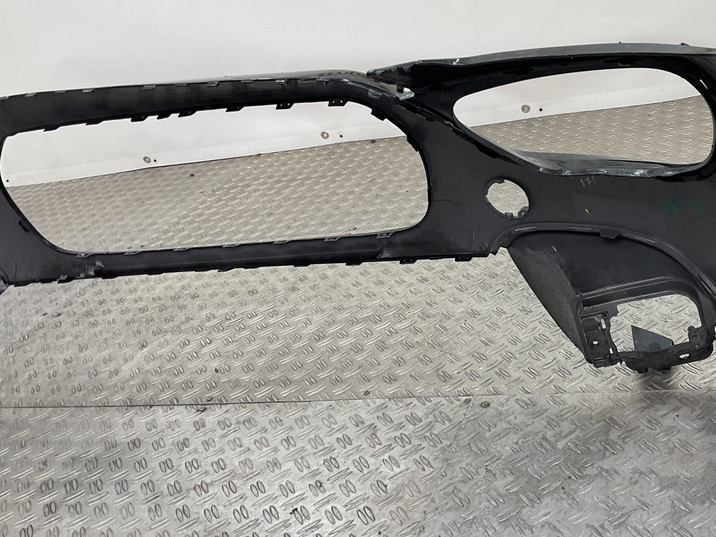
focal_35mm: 41
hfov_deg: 44.9
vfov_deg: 35.1
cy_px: 236
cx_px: 493
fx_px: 848
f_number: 1.8
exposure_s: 1/120
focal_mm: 3
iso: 25
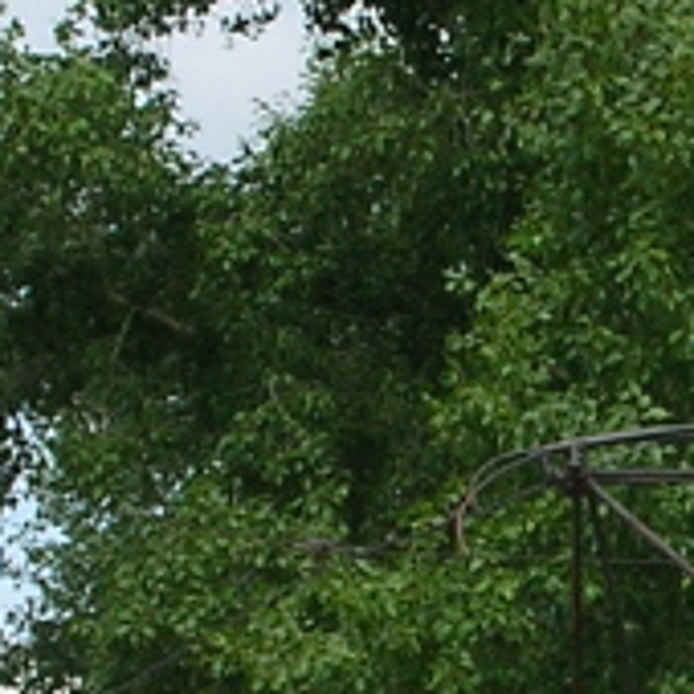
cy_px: 672
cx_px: 653
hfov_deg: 3.6
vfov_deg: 3.6
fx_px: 11182
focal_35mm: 493
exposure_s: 1/350
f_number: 4.4
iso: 50
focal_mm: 12.2
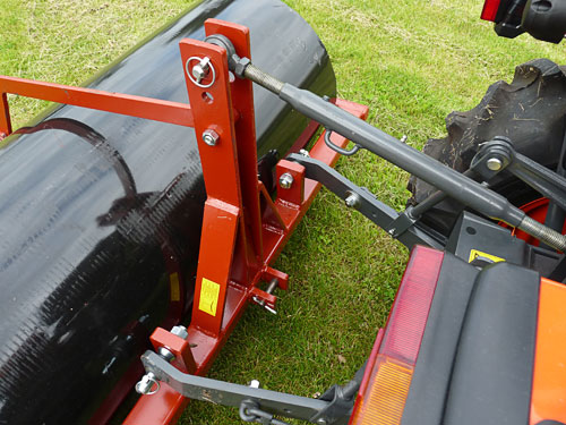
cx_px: 283
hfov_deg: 65.3
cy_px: 212
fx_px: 441
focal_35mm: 27
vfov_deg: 51.4
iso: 100
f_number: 4
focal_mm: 4.8
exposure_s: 1/125
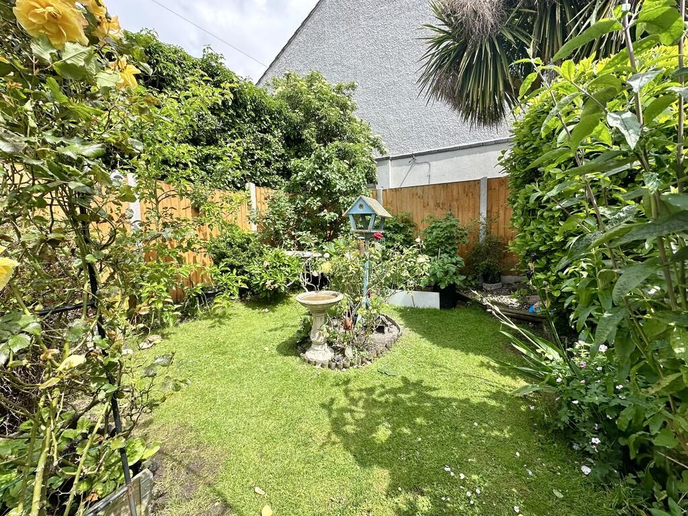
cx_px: 344
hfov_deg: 102.1
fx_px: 278
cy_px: 258
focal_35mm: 14
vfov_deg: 85.7
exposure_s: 1/882
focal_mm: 2.22
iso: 40
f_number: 2.2
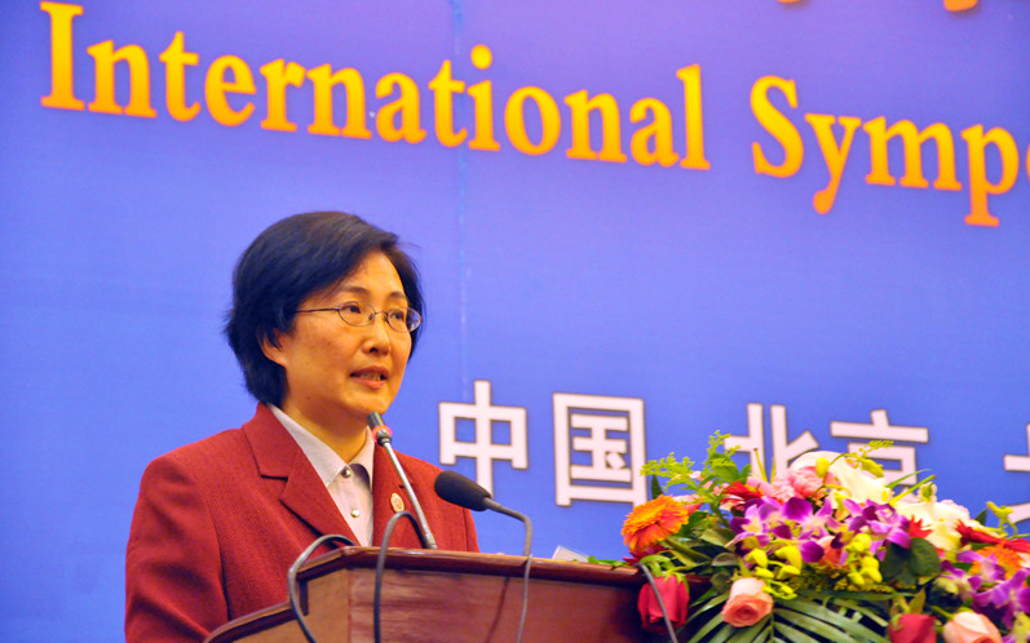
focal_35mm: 138
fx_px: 3874
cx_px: 514
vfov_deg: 9.5
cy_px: 331
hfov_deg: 15.1
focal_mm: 90
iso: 1600
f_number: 5.6
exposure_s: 1/20
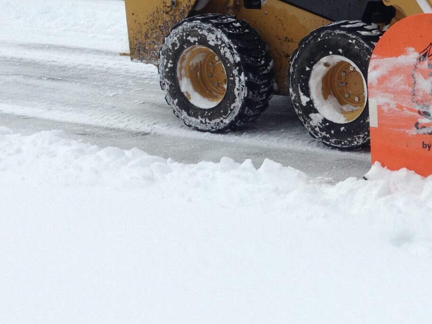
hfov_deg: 24.9
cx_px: 450
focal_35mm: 74
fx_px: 924
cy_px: 111
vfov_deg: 19.8
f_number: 2.4
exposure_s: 1/1550
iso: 50
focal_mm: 4.12
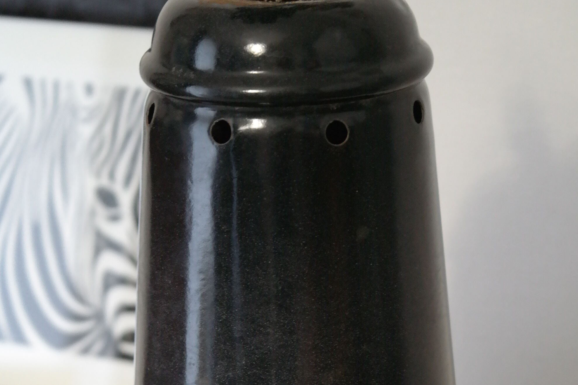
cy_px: 367
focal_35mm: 116
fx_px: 1862
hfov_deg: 17.6
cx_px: 290
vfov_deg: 11.7
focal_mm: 50
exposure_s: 1/13
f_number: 5.6
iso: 3200
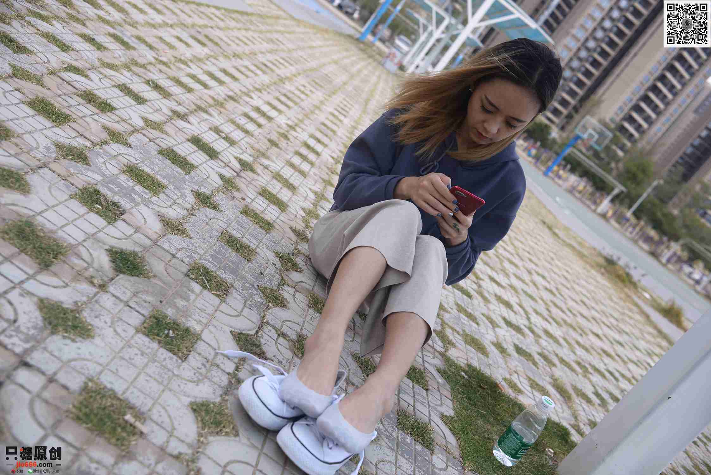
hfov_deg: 54.4
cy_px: 238
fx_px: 691
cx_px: 356
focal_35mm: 35
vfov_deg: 37.9
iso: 400
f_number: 5.6
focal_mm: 35
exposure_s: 1/1600
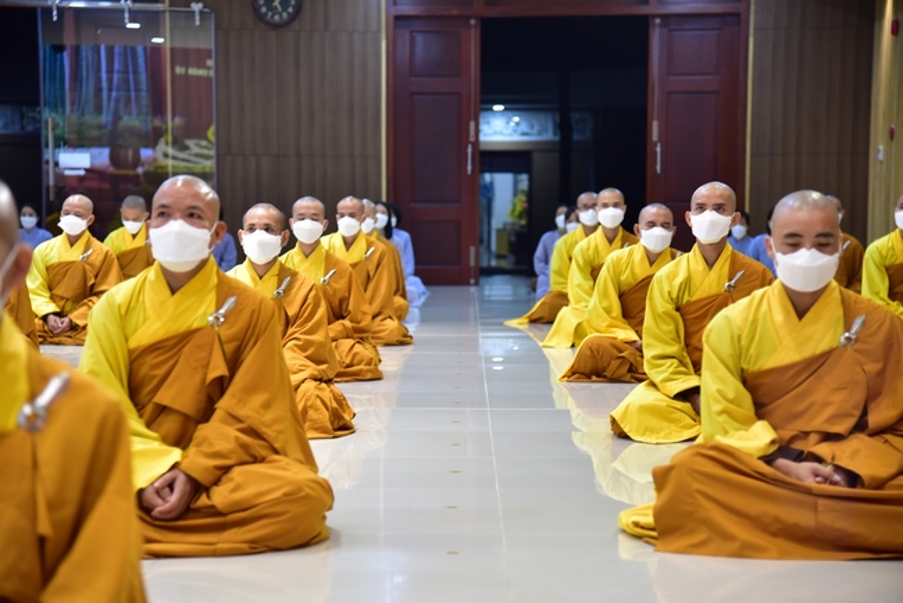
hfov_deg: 23.9
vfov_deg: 16.1
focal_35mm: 85
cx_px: 452
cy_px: 302
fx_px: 2133
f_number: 4
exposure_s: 1/50
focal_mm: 85
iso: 1250
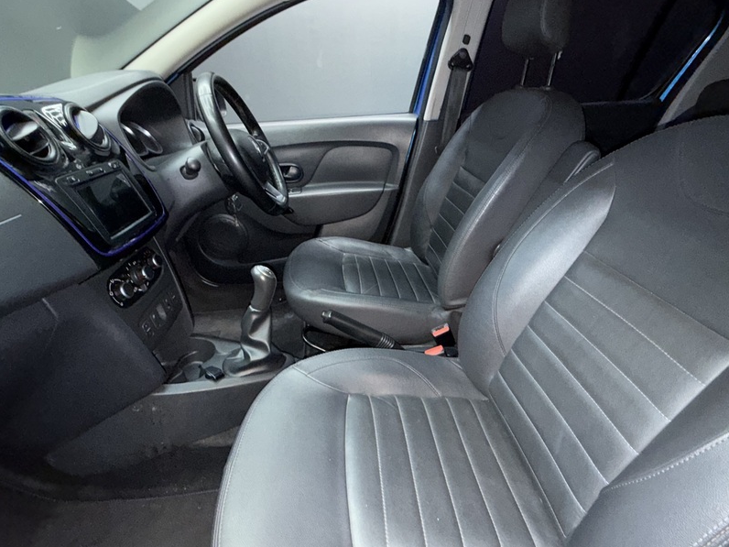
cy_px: 290
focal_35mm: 18
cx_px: 394
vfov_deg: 71.5
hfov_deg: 87.6
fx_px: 379
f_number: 2.2
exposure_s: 1/33
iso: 320
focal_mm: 2.22
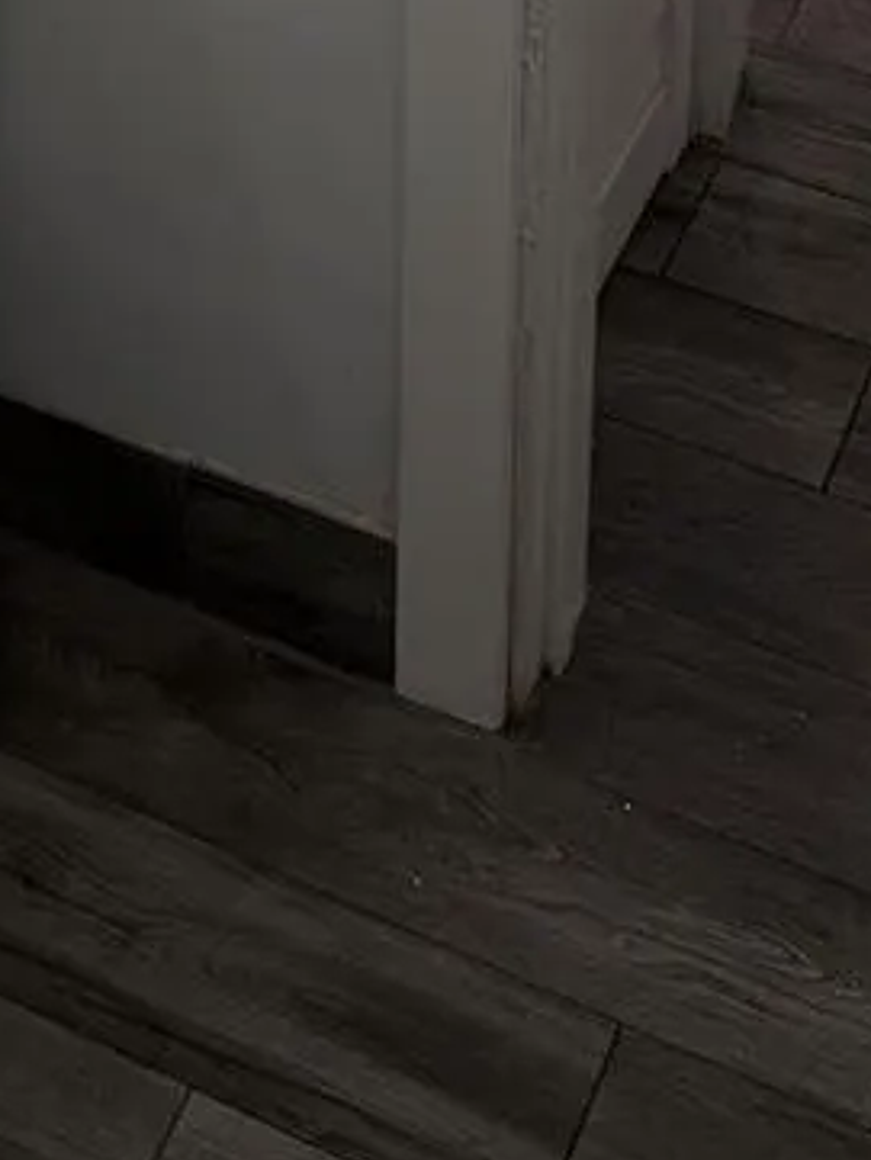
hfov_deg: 13.7
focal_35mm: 102
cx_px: -399
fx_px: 3420
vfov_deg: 15.1
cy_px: -1240
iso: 80
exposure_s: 1/143
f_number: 1.78
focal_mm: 6.76
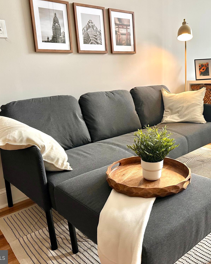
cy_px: 129
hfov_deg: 45.0
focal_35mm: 32
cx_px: 144
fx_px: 250
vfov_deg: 55.7
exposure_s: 1/121
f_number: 1.78
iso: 200
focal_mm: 6.86
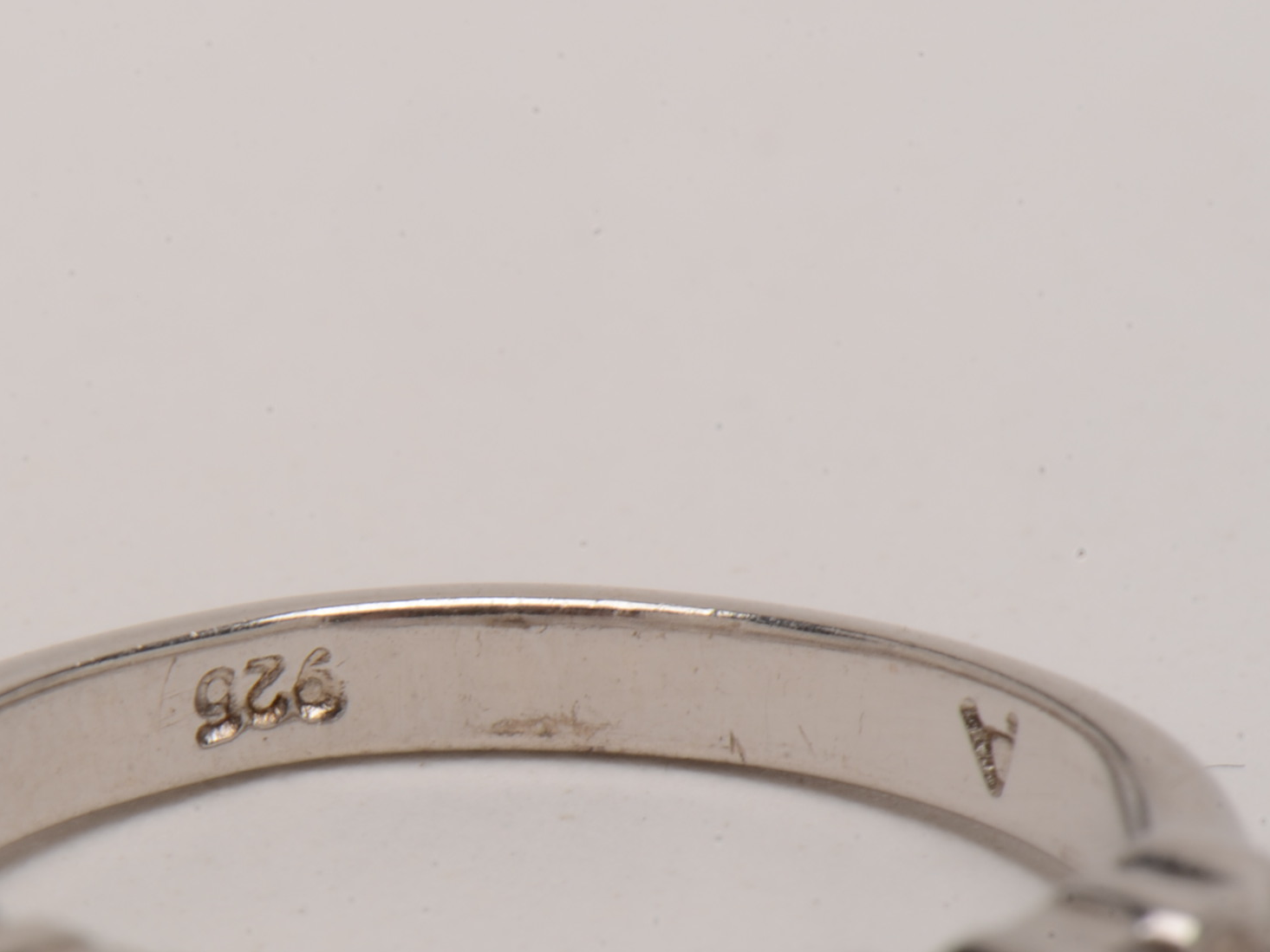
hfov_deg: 9.6
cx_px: 276
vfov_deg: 7.2
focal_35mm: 206
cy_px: 617
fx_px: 7551
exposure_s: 1/160
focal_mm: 85
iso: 100
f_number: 32
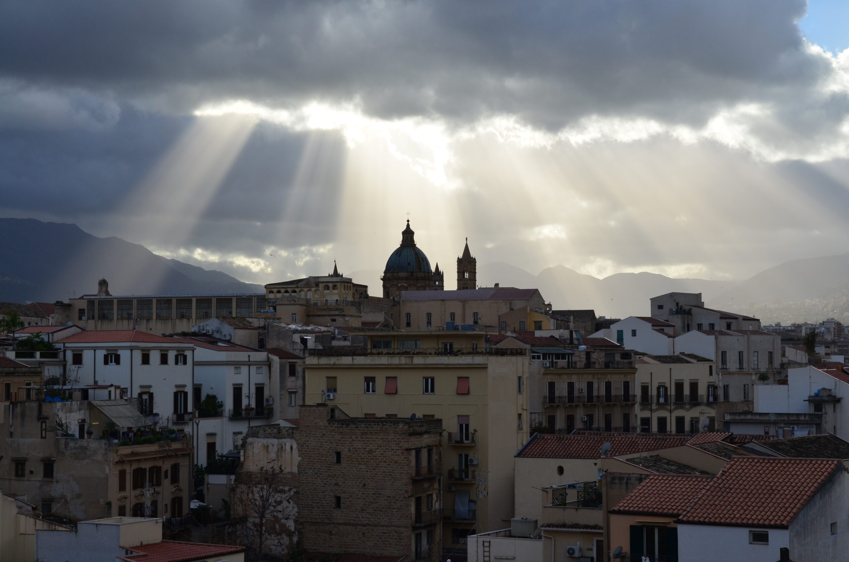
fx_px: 1624
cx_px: 424
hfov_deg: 29.3
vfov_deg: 19.6
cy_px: 281
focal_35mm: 69
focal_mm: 46
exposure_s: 1/100
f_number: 11
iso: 200
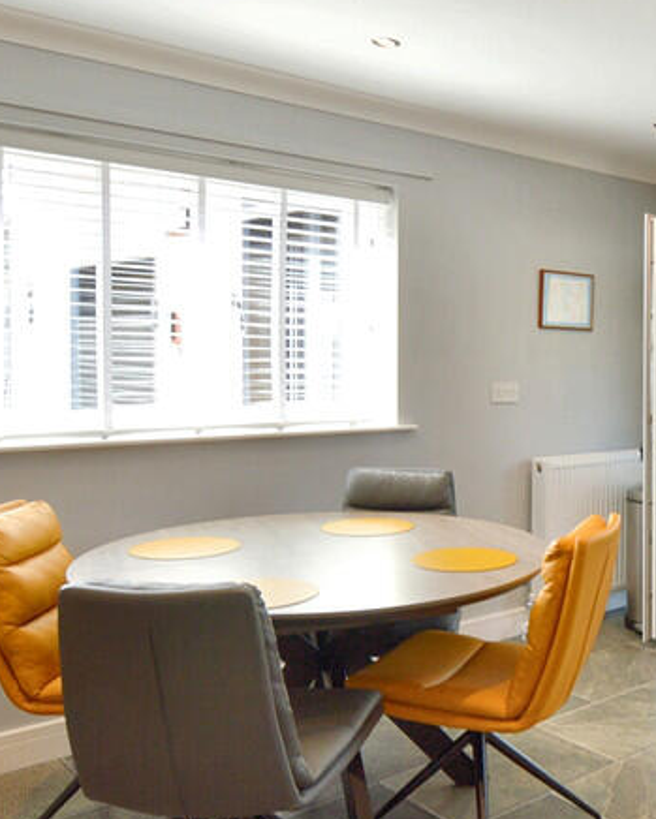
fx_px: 801
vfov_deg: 52.5
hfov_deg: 39.1
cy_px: 583
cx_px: 665
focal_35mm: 33
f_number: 8
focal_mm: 10
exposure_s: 1/25
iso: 200
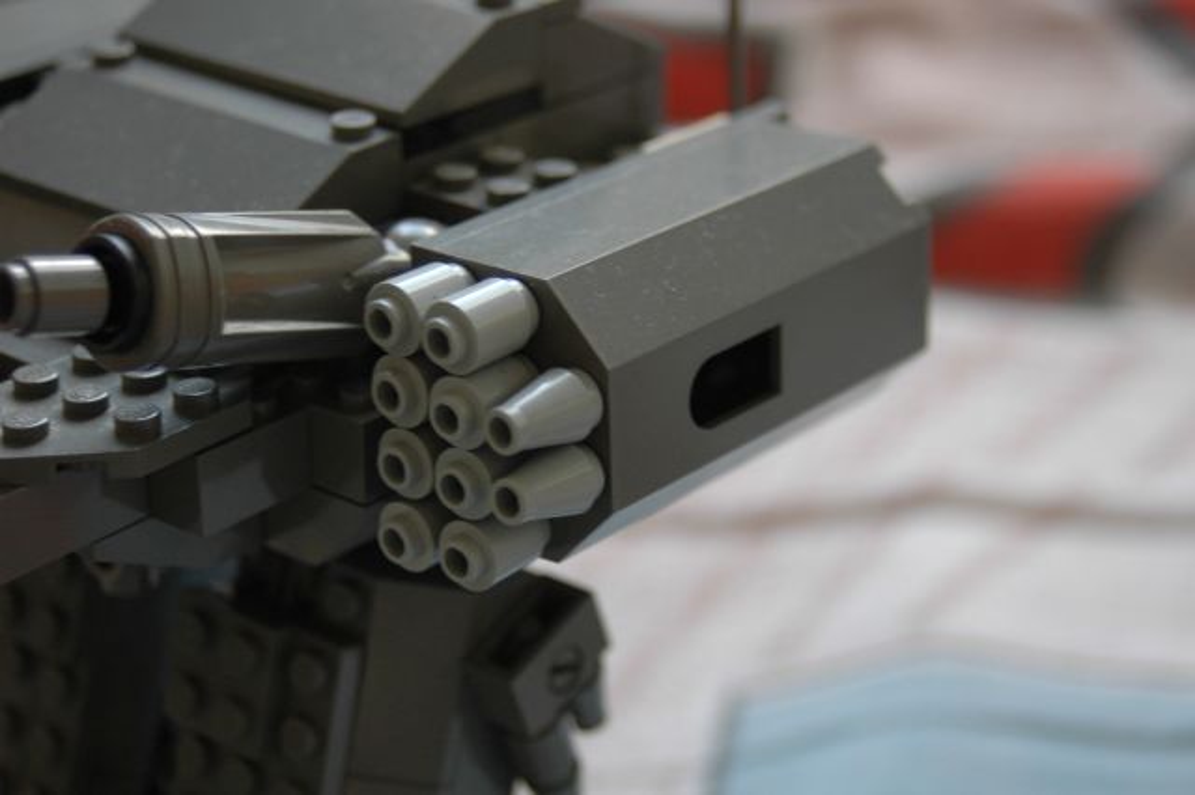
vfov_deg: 15.2
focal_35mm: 90
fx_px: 2986
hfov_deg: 22.6
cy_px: 398
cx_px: 598
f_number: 4.8
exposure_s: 1/80
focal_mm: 60
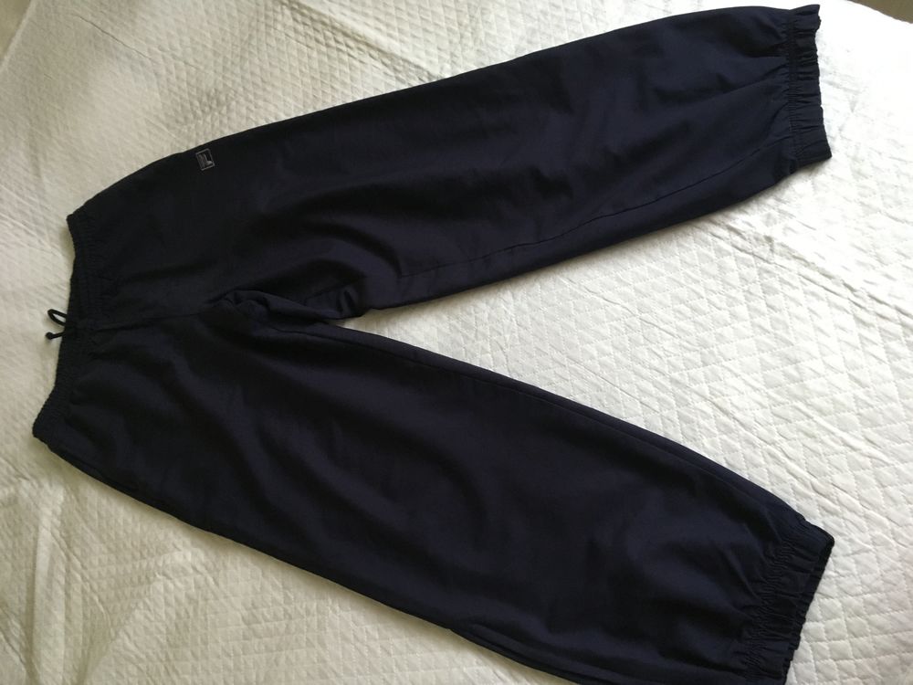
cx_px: 456
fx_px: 765
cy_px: 342
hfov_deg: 61.7
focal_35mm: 29
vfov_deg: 48.2
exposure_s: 1/33
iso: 200
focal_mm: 4.15
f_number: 2.2
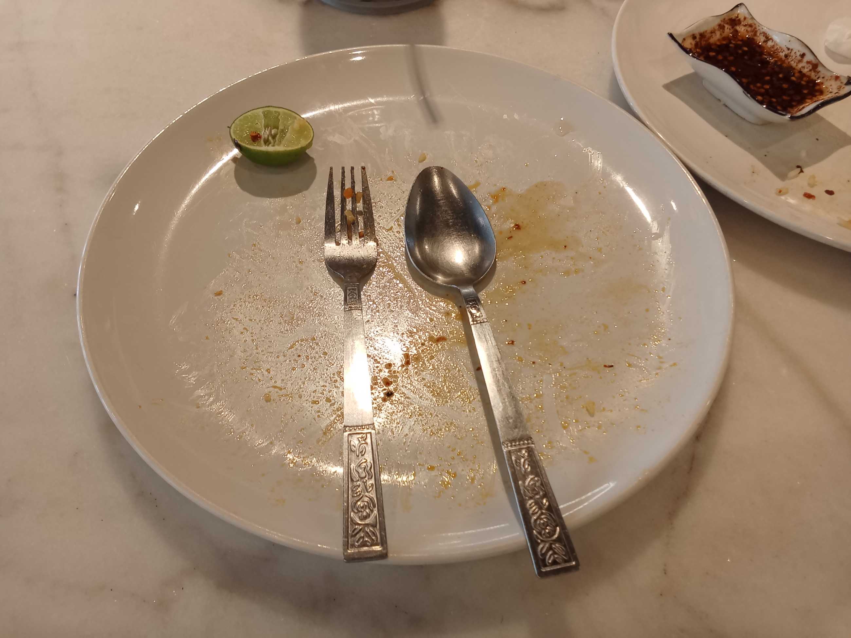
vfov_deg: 51.3
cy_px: 319
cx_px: 426
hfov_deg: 65.3
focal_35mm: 27
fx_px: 664
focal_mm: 2.79
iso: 122
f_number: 2
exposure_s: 1/33.3
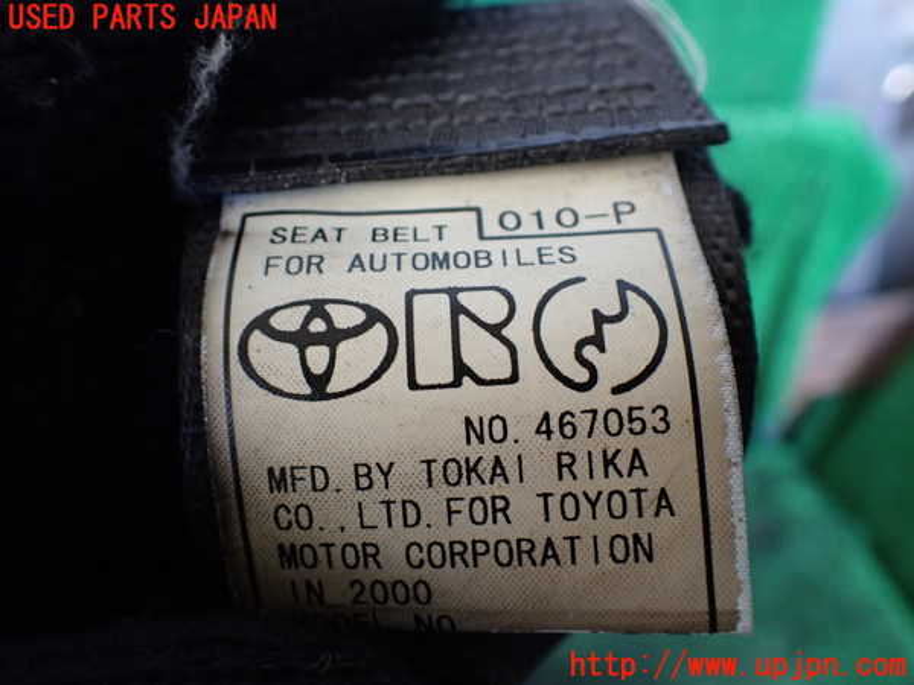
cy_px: 342
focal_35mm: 30
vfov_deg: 46.8
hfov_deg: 60.0
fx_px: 792
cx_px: 457
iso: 250
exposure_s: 1/125
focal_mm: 5.4
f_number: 2.3
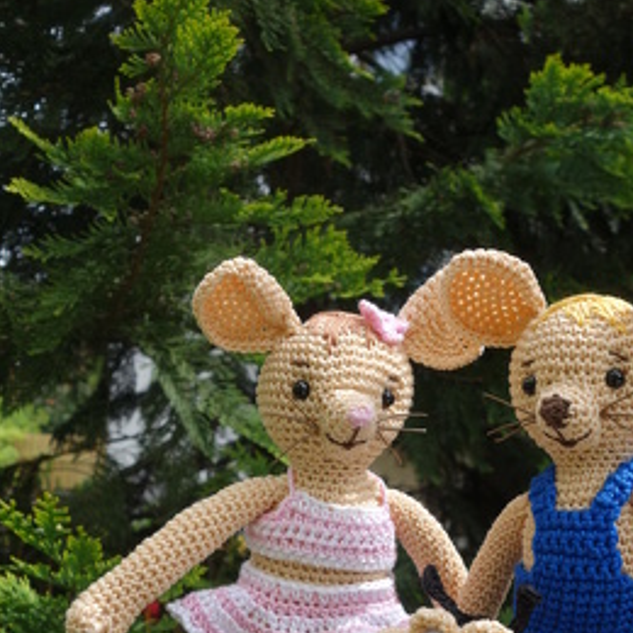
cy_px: 522
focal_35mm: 48
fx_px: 993
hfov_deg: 35.0
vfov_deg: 34.1
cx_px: 421
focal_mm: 10.4
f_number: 5.6
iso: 125
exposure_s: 1/200
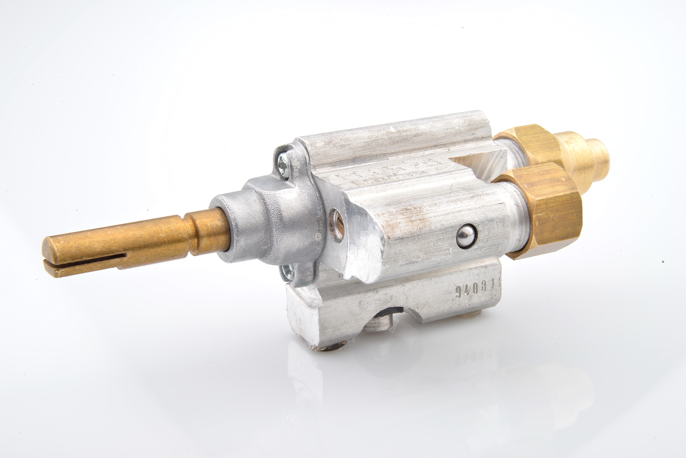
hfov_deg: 23.9
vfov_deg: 16.1
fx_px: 1620
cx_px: 343
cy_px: 229
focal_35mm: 85
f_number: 32
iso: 100
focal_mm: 85
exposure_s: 1/125
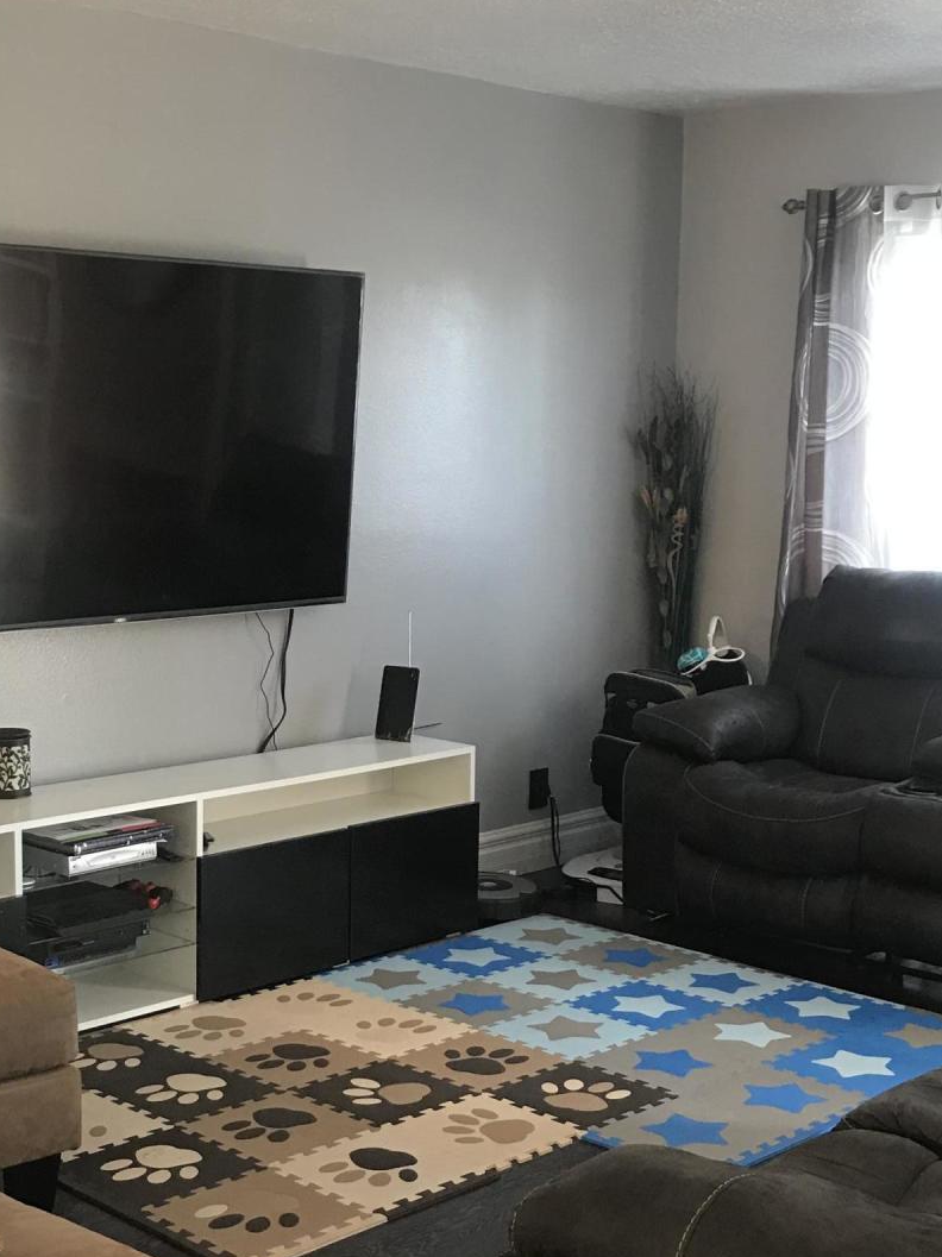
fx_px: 1924
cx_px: 425
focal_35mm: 53
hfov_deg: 27.5
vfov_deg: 36.1
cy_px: 728
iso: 40
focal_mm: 3.99
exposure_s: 1/15
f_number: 1.8
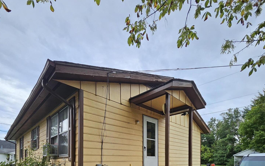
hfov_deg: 88.0
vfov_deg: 51.5
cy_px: 161
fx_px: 137
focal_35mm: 19
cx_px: 129
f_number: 2.2
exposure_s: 1/348
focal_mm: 1.74
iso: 32
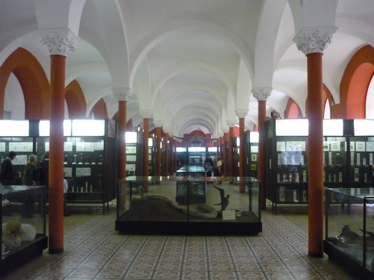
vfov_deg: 42.9
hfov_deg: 55.4
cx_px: 187
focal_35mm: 33
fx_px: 357
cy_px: 140
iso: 800
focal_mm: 5.5
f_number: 2.8
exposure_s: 1/60
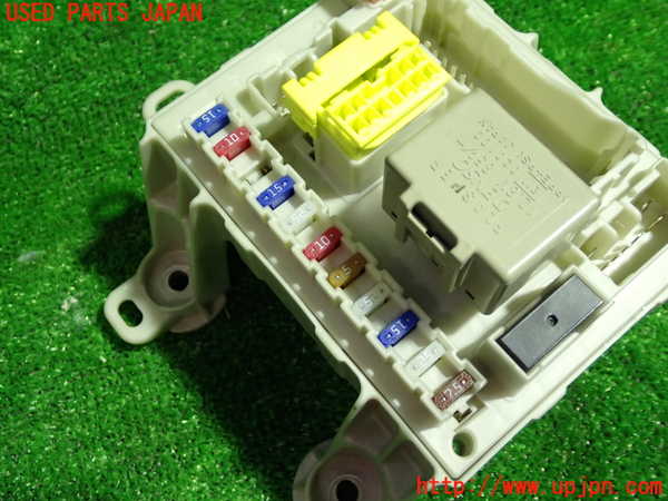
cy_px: 250
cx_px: 334
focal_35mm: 36
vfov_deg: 39.7
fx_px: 695
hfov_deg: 51.4
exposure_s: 1/40
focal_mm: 6.37
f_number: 2.5
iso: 400
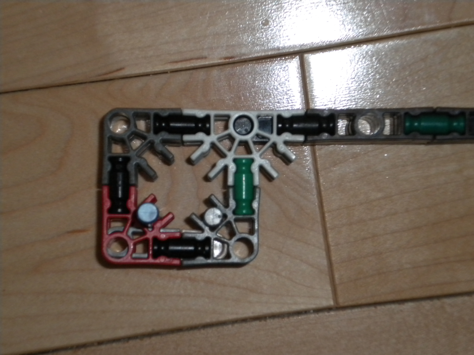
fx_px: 1315
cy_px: 178
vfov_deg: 15.4
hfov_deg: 20.4
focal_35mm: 96
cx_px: 237
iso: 400
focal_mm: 17.3
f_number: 5.7
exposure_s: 1/60
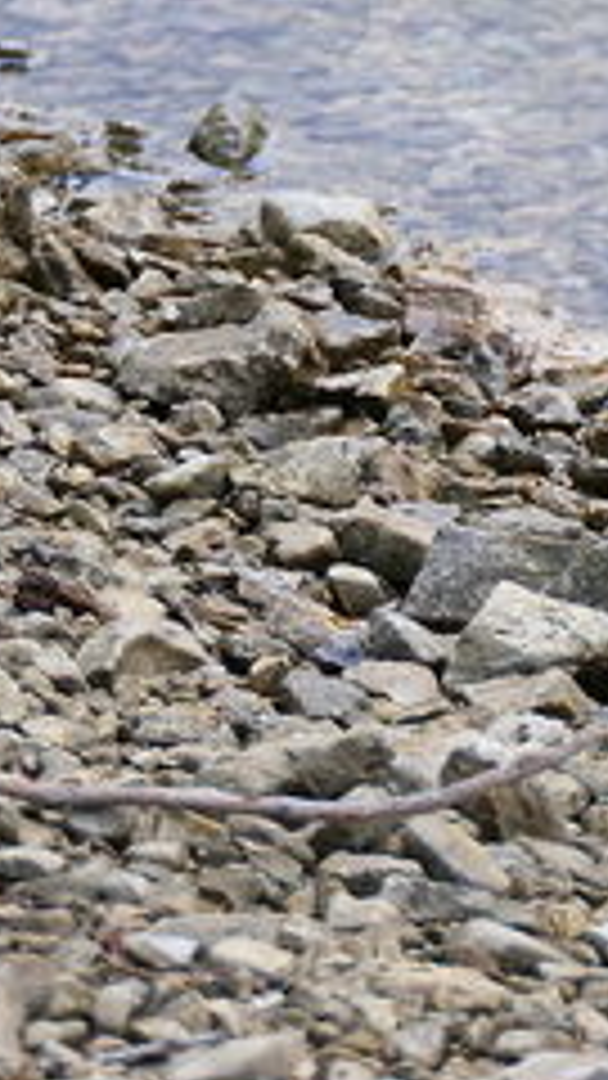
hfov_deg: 3.2
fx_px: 10891
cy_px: 392
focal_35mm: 380
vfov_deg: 5.7
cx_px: 991
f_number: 4.2
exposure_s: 1/500
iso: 400
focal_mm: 53.4
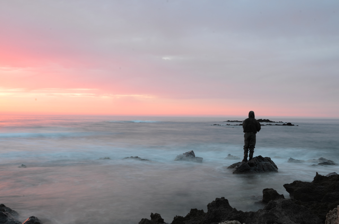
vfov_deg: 34.1
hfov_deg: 49.6
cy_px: 112
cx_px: 170
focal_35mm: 39
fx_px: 366
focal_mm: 26
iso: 100
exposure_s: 4
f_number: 18
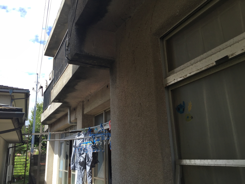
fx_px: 205
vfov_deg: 48.2
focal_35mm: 29
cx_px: 122
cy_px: 92
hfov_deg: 61.7
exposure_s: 1/791
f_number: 2.2
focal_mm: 4.15
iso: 32
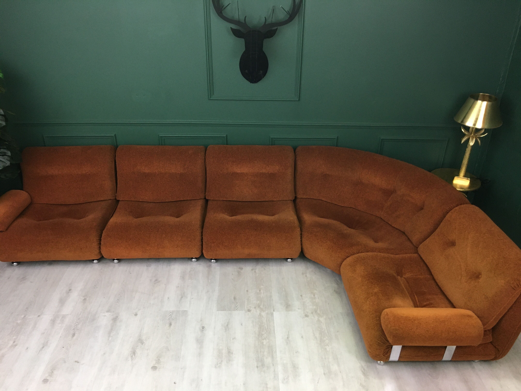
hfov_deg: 61.7
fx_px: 436
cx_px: 260
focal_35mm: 29
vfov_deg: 48.2
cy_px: 196
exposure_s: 1/33
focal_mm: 4.15
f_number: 2.2
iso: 160
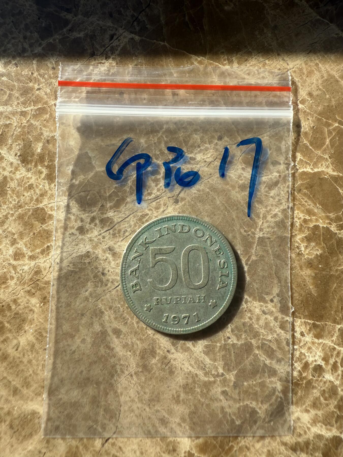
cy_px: 228
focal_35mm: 24
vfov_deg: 71.6
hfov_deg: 56.8
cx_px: 172
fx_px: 317
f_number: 2.2
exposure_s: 1/957
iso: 40
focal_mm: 2.22
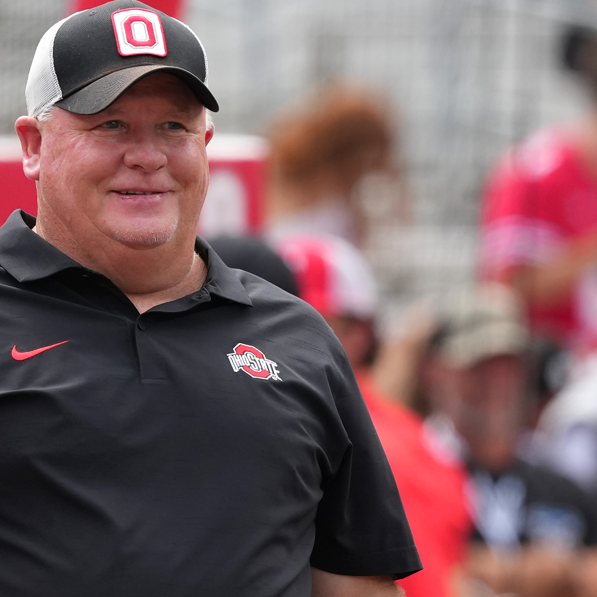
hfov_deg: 1.6
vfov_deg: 1.6
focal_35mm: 1093
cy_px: 481
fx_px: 21327
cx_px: -154
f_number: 4
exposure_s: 1/2000
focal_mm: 300
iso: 500
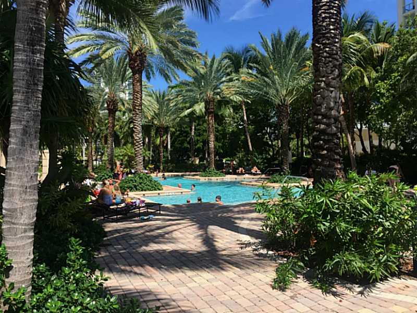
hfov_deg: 61.7
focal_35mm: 29
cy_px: 156
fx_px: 349
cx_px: 208
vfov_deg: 48.2
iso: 32
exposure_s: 1/1721
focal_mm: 4.15
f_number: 2.2
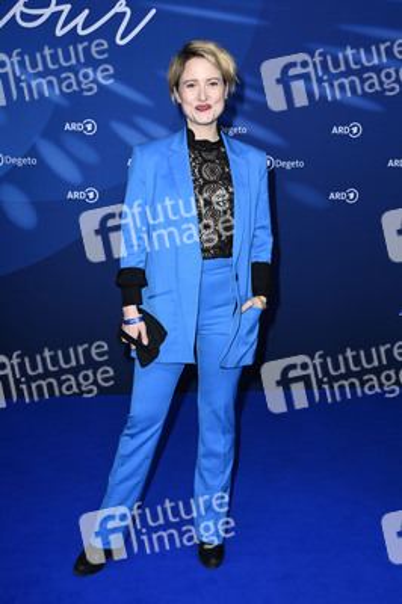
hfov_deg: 25.9
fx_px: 872
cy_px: 302
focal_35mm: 52
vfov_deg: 38.2
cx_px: 201
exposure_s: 1/250
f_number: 6.3
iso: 640
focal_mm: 52
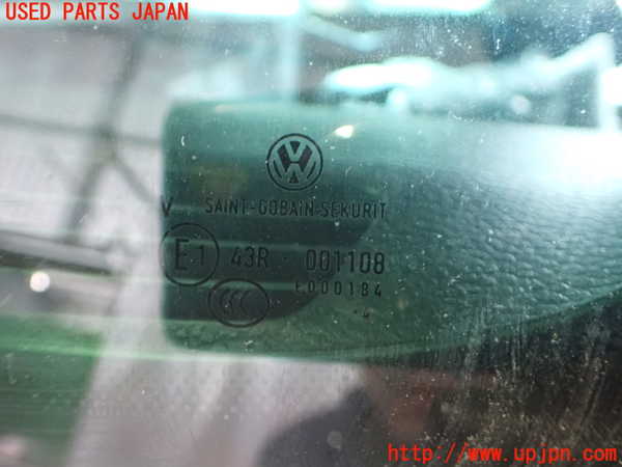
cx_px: 311
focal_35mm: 30
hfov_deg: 60.0
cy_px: 234
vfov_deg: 46.8
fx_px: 539
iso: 1600
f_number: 2.3
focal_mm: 5.4
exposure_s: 1/30
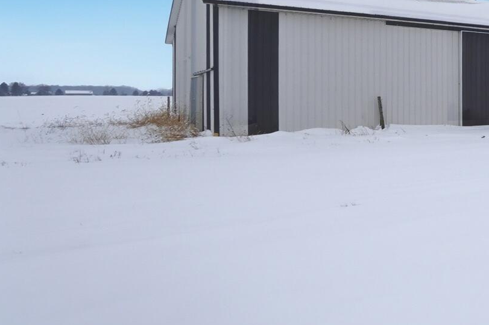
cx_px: 581
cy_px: 87
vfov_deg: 35.2
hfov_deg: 38.8
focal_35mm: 37
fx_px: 502
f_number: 4
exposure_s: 1/4000
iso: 100
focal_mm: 10
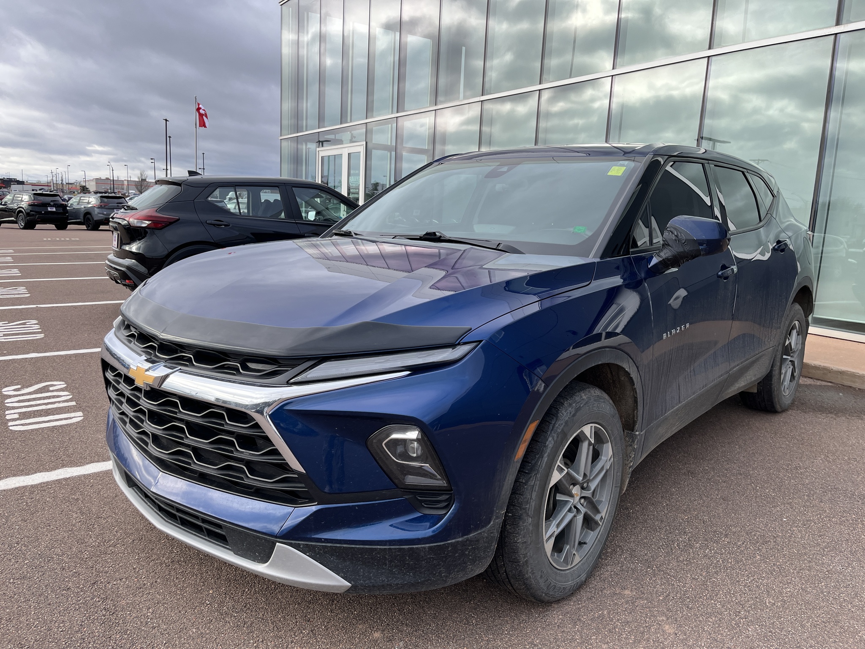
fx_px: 650
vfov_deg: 53.1
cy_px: 324
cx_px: 432
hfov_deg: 67.3
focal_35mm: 26
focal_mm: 5.1
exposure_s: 1/1009
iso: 50
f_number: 1.6
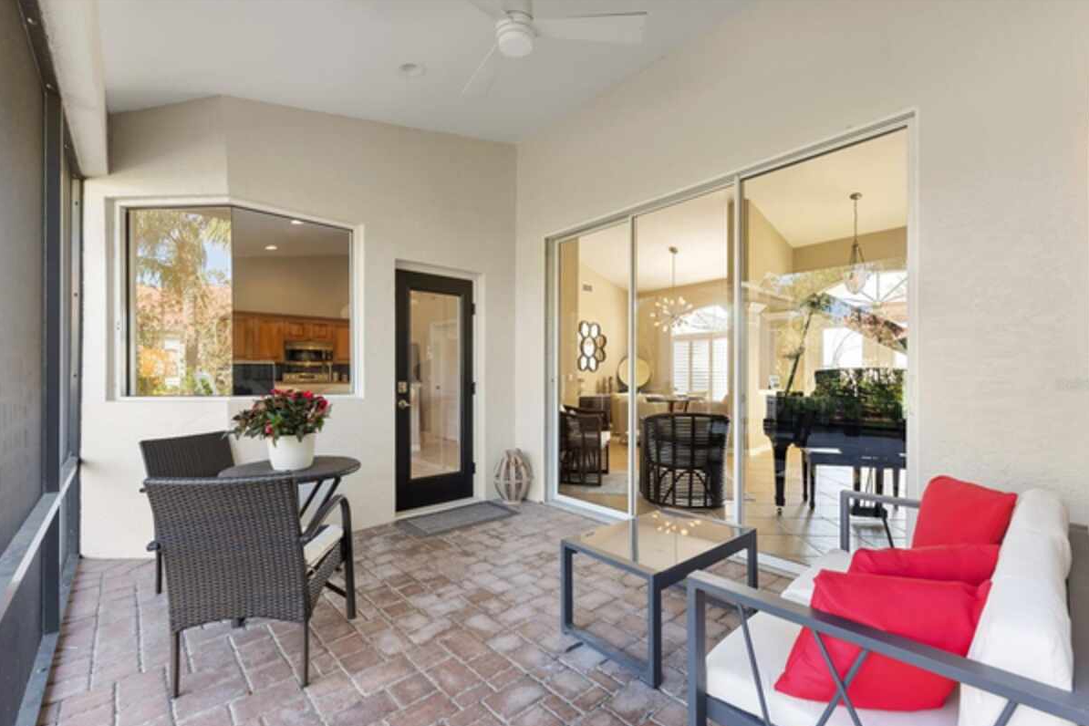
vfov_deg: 77.3
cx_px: 537
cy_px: 384
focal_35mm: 15
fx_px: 454
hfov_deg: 100.4
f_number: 6.3
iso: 400
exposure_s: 1/13
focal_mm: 14
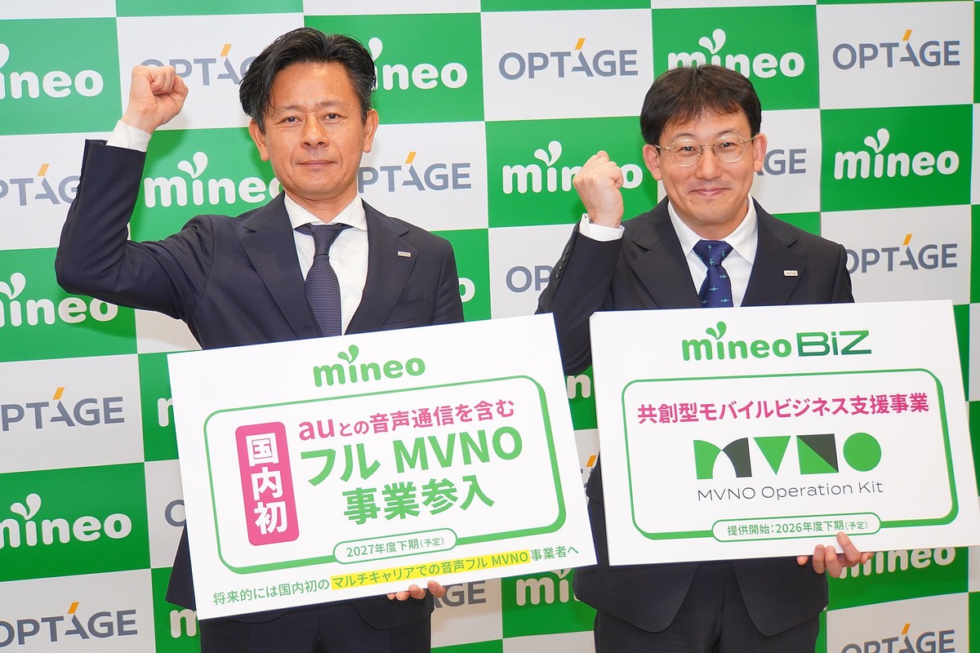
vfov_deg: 24.4
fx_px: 1511
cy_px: 326
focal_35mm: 56
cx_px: 490
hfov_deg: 35.9
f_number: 4.5
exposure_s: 1/100
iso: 320
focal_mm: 37
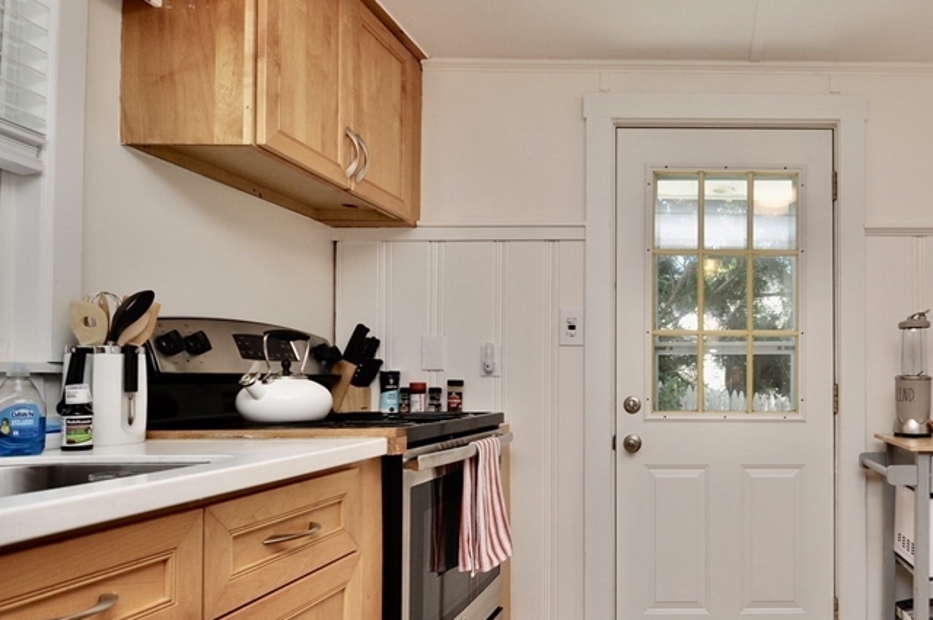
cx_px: 723
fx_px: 621
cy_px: 365
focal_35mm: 24
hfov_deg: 68.0
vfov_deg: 52.7
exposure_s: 1/60
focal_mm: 10
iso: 200
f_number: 5.6
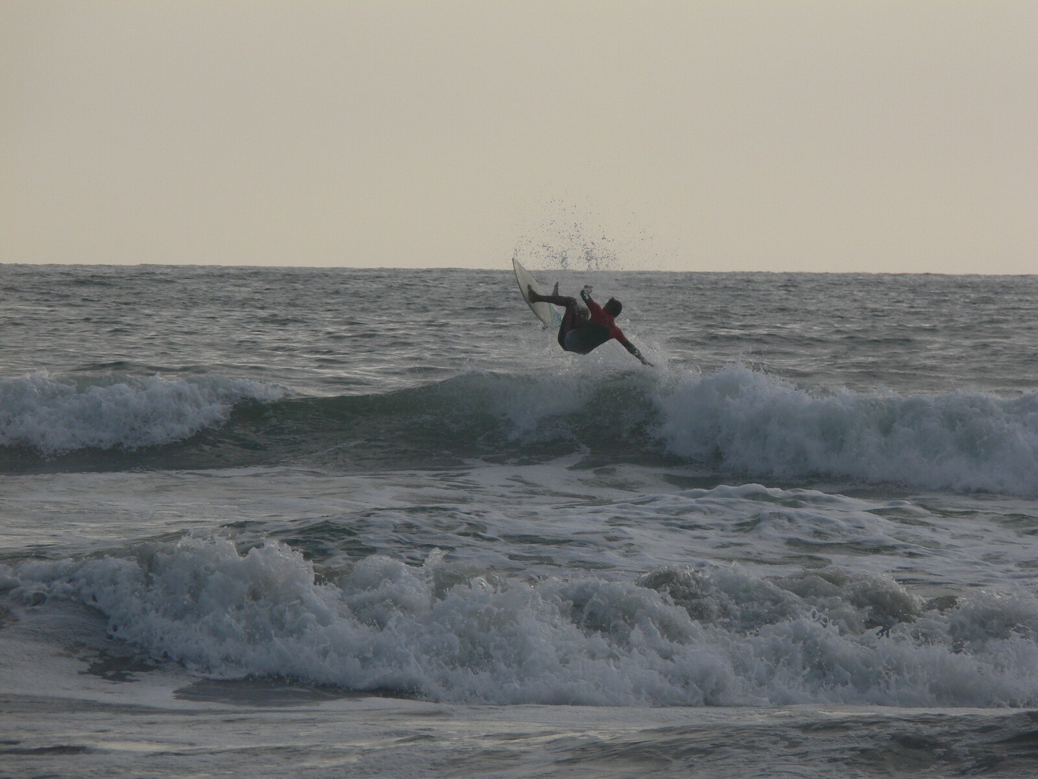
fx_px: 12594
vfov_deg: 3.5
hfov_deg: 4.7
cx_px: 519
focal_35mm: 420
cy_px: 390
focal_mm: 88.8
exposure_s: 1/500
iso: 80
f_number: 6.3
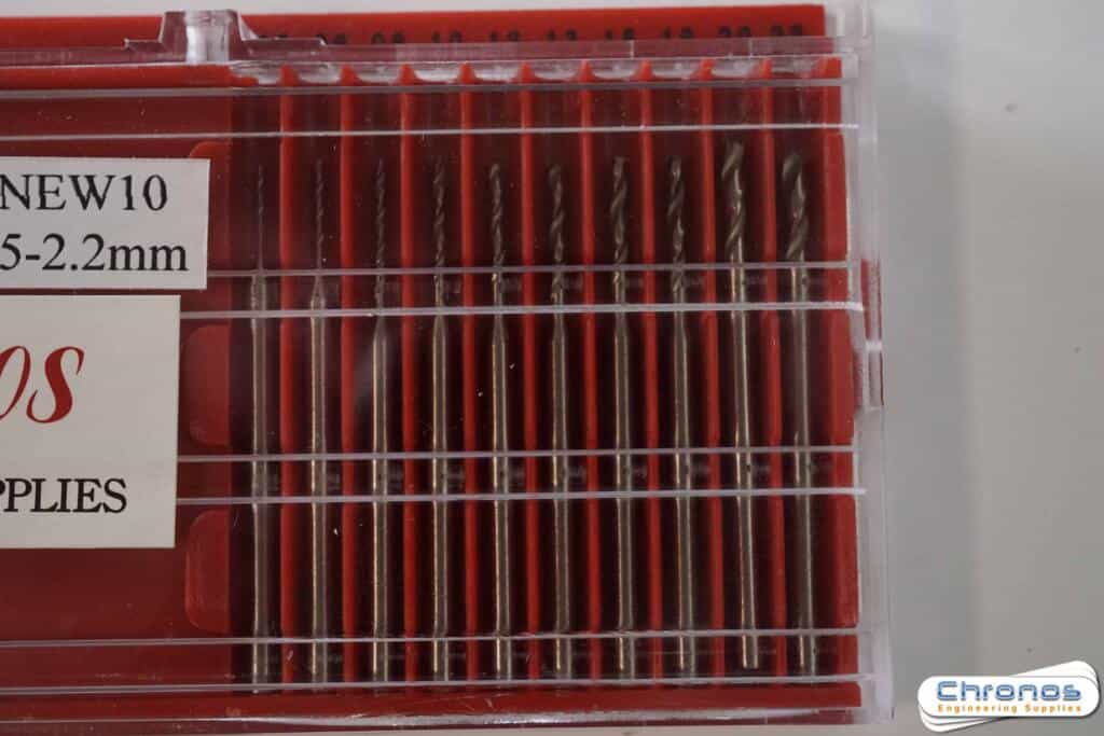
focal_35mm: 45
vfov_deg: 29.9
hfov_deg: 43.6
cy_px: 368
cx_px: 552
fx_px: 1380
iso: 1600
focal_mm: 30
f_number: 8
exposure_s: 1/640
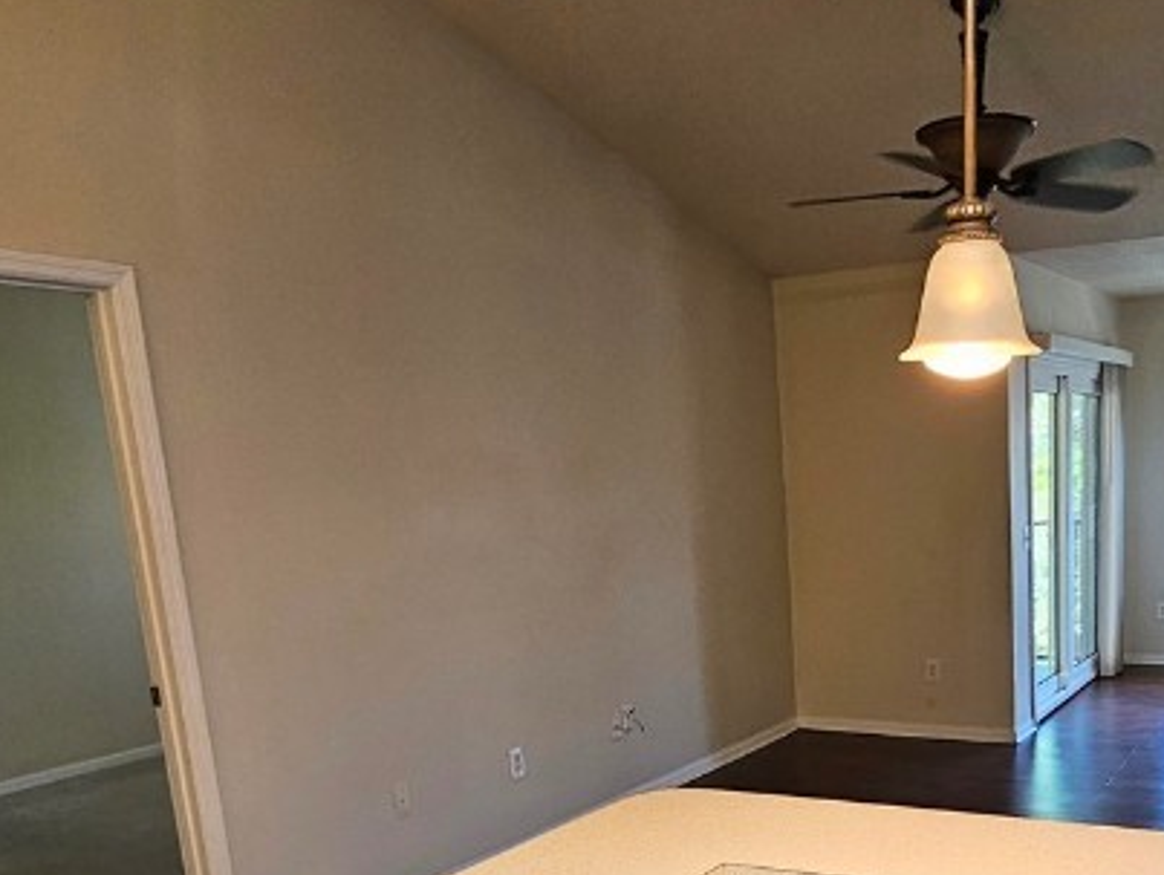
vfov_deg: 40.5
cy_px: 745
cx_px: 820
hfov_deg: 53.6
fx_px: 1111
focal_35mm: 33
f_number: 2.2
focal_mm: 2.2
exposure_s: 1/60
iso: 125
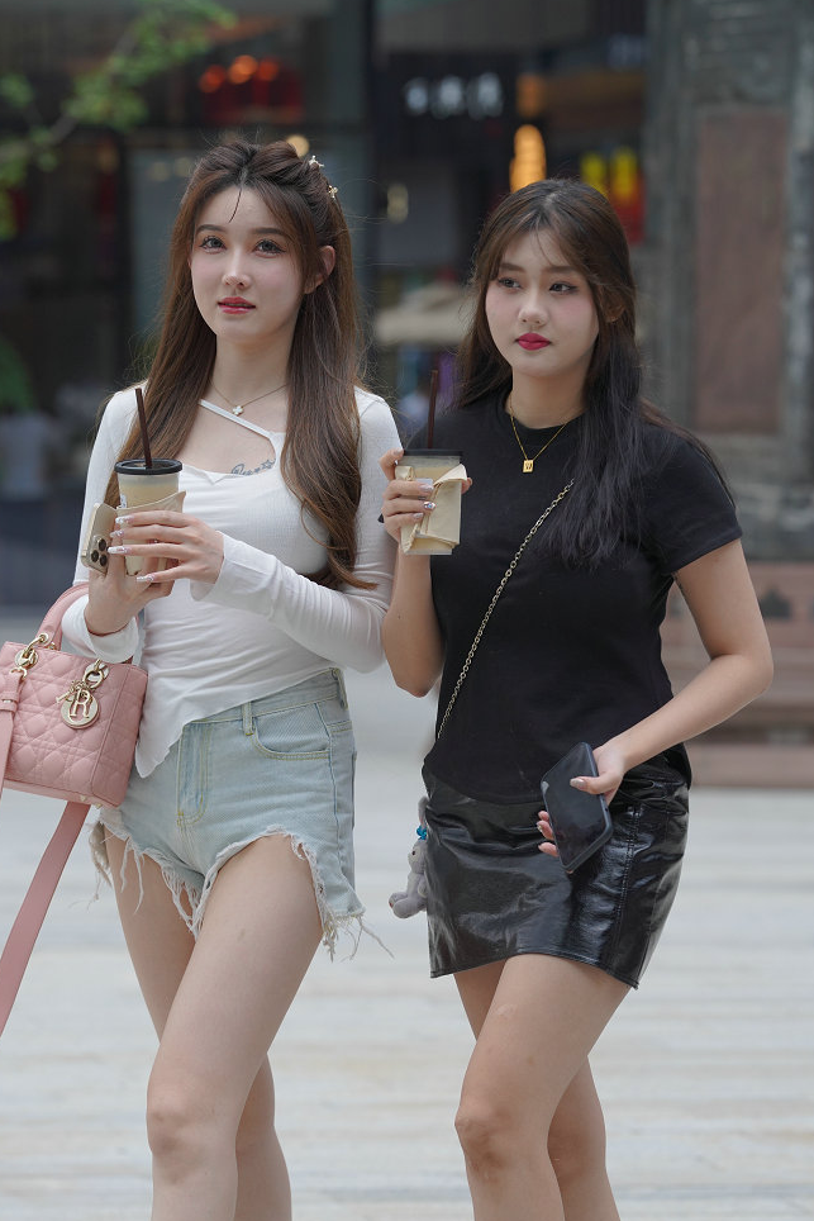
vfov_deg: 10.9
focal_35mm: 189
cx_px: 319
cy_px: 816
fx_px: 6407
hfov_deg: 7.3
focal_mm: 135
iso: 500
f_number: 4.5
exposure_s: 1/400
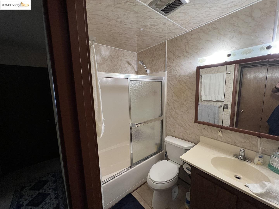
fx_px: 105
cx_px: 140
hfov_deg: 106.2
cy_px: 104
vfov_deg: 89.9
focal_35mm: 13
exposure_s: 1/60
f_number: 1.8
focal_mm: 1.57
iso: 400
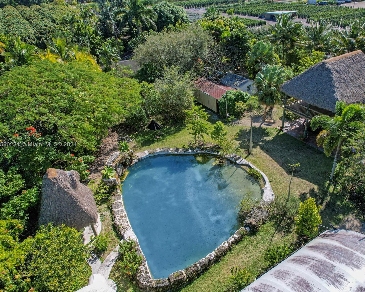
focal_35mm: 25
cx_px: 209
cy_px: 145
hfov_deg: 67.7
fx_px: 270
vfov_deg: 56.8
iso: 100
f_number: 2.8
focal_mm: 8.38
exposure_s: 1/2000
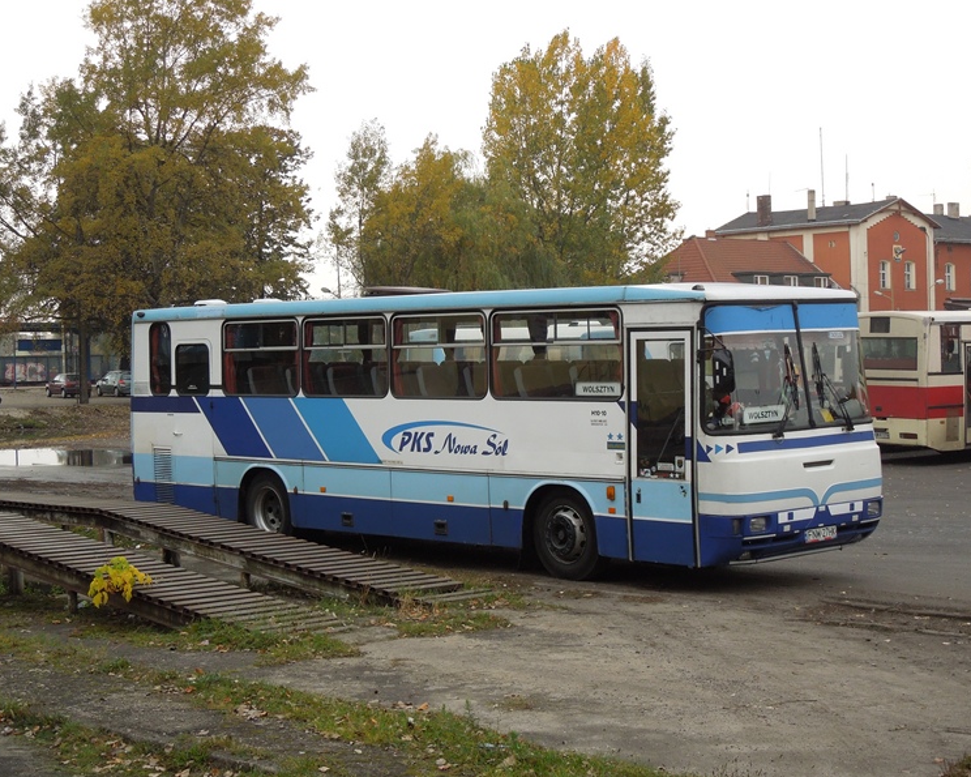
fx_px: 1839
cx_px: 495
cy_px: 390
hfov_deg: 29.6
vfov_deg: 23.8
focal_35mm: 64
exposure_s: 1/160
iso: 220
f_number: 4.3
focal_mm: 11
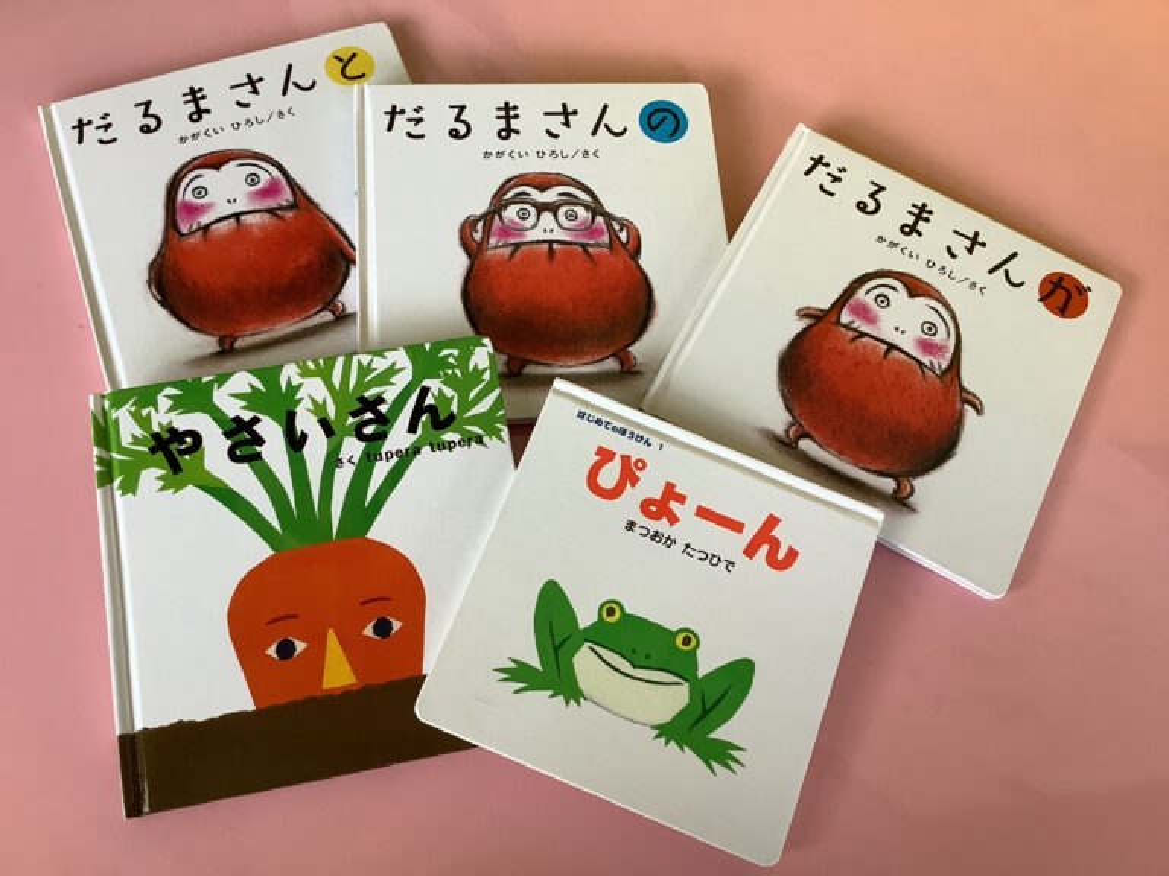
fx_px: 1047
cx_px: 584
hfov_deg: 58.4
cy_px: 438
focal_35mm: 31
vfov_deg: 45.4
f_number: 2.4
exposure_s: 1/60
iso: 50
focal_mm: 3.3
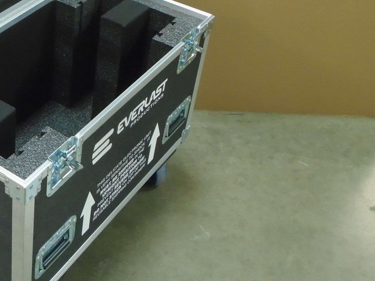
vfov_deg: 25.4
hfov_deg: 32.0
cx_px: 31
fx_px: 617
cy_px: 73
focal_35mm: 57
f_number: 3.5
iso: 400
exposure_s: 1/15
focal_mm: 5.5
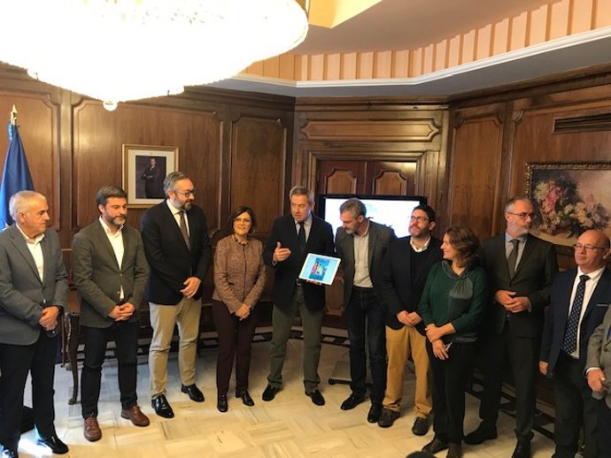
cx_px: 306
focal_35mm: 28
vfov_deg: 49.8
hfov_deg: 63.4
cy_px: 229
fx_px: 494
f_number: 1.8
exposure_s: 1/17
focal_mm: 3.99
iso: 40
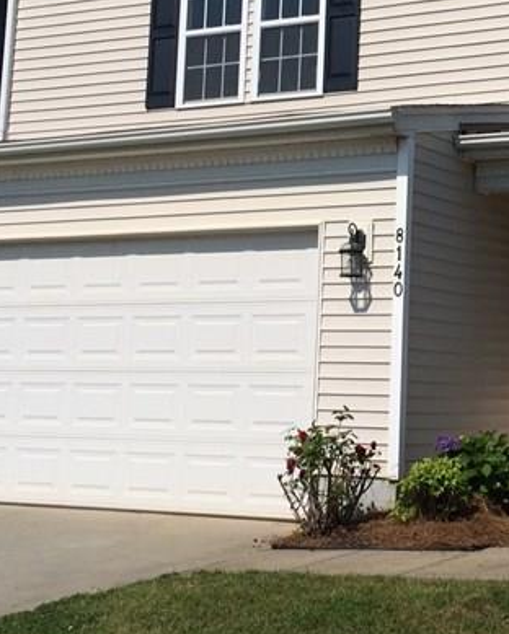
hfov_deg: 19.5
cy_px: 209
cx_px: 488
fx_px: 1448
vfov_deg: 24.6
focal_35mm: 77
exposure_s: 1/6849
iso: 40
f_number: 2.2
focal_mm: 4.12
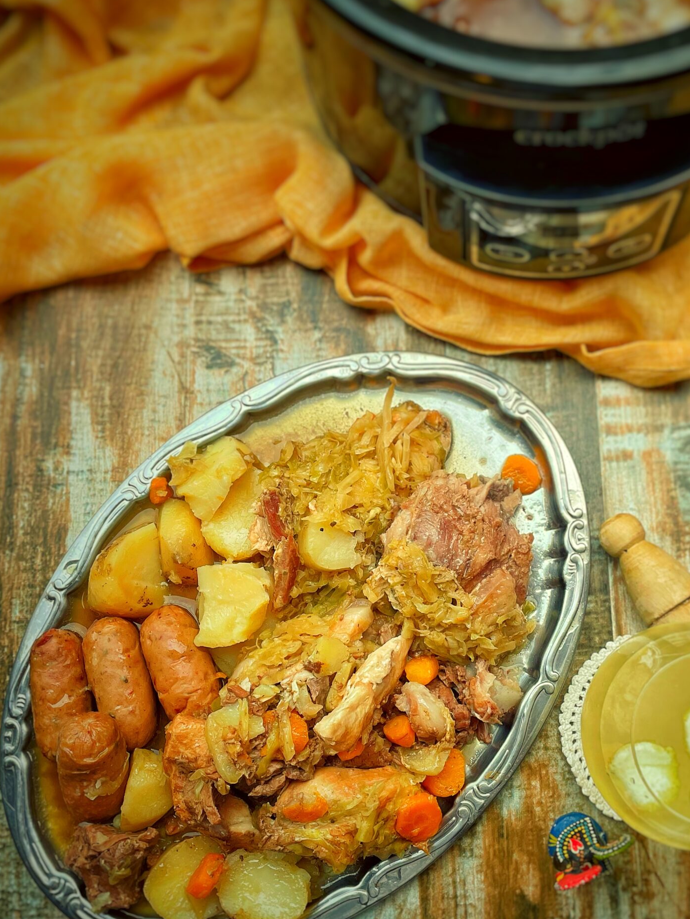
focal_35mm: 36
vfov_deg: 51.3
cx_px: 444
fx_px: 957
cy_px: 502
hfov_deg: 39.3
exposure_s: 1/121
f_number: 1.6
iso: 100
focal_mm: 4.2
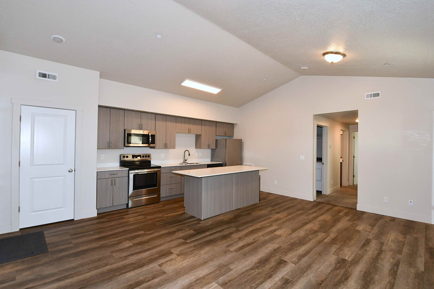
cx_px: 227
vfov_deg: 73.7
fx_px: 193
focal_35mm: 16
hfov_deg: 96.7
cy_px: 144
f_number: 7.1
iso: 1000
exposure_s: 1/60
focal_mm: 10
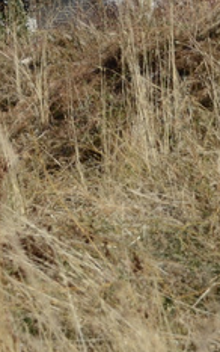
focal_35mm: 174
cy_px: -12
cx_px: -29
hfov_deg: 7.5
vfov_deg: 11.9
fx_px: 1666
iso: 100
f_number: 3.8
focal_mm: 26
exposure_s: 1/1600
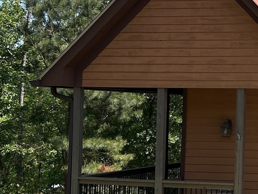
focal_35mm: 110
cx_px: 318
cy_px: 57
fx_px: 820
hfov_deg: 17.0
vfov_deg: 13.4
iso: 50
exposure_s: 1/2208
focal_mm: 5.7
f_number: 1.5
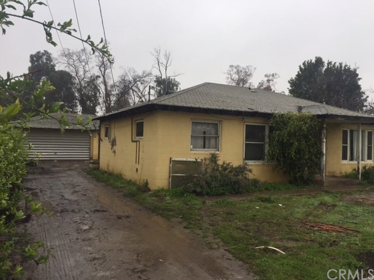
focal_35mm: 29
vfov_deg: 48.2
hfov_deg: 61.7
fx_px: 313
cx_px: 187
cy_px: 140
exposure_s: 1/549
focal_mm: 4.15
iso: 32
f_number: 2.2
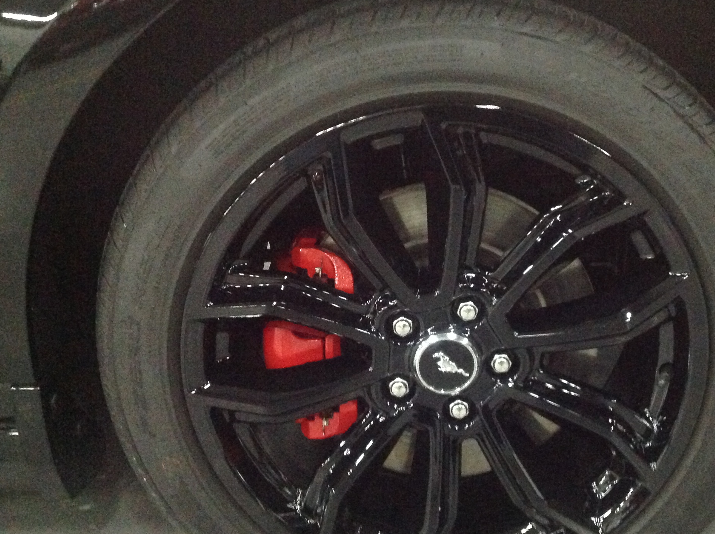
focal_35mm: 47
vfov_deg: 30.7
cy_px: 320
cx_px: 447
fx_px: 969
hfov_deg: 40.2
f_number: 2.4
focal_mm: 4.28
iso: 800
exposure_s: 1/17
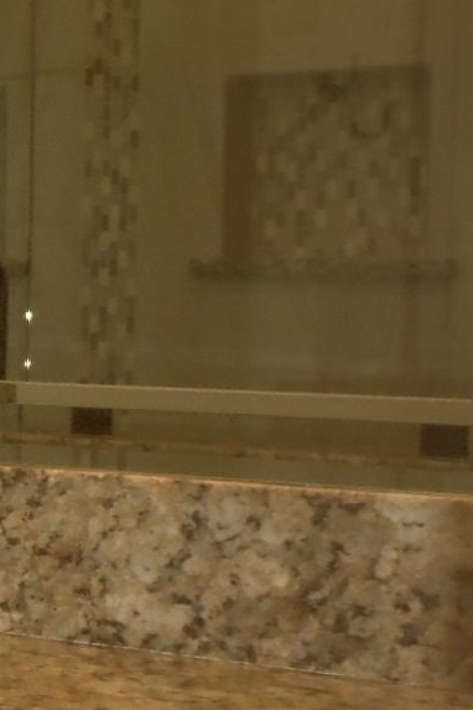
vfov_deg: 19.6
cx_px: -558
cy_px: 421
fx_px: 2050
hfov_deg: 11.5
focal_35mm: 104
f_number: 3.3
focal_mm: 5.1
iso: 200
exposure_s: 1/60
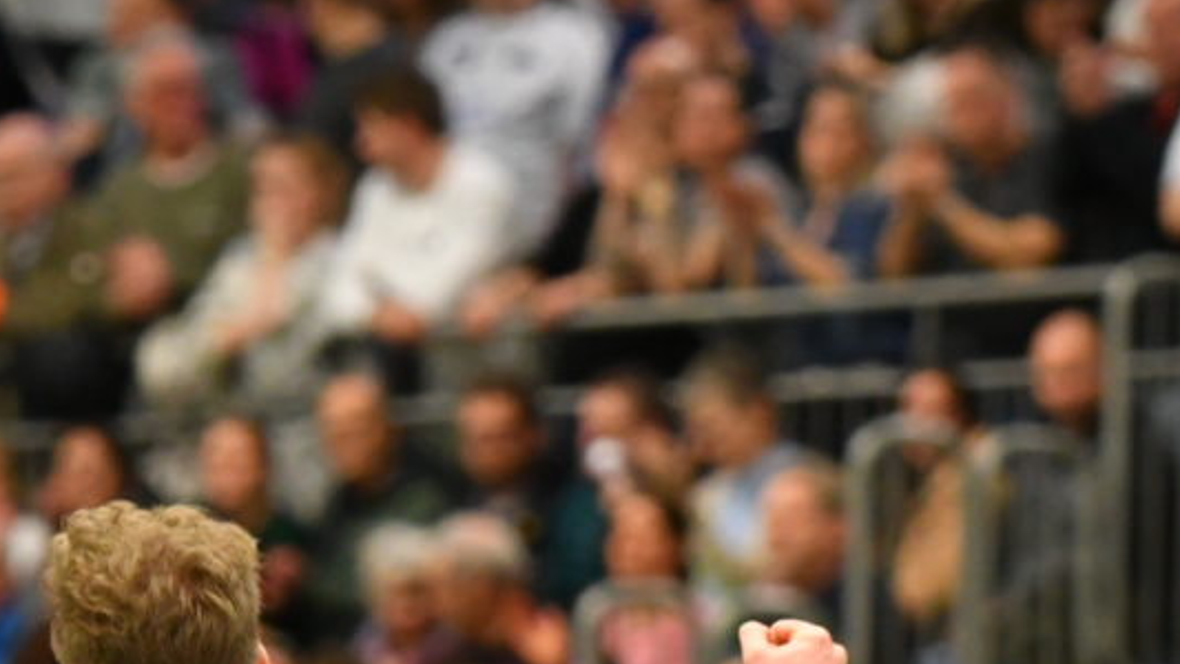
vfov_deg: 2.2
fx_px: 17274
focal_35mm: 552
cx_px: 195
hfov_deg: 3.9
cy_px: 828
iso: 2800
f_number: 2.8
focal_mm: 122
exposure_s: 1/500
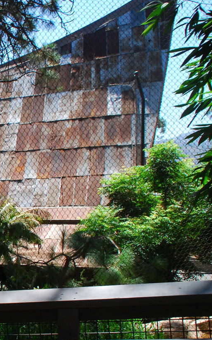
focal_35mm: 54
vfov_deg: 37.4
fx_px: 499
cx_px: -117
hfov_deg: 20.2
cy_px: 202
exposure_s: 1/320
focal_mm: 18
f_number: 9
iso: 500
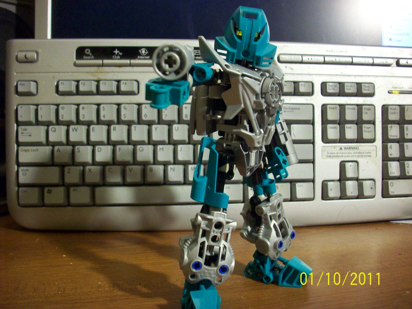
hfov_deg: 50.1
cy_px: 154
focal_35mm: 37
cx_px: 206
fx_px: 440
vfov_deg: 38.7
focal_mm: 6.2
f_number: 2.8
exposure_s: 1/8
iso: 200
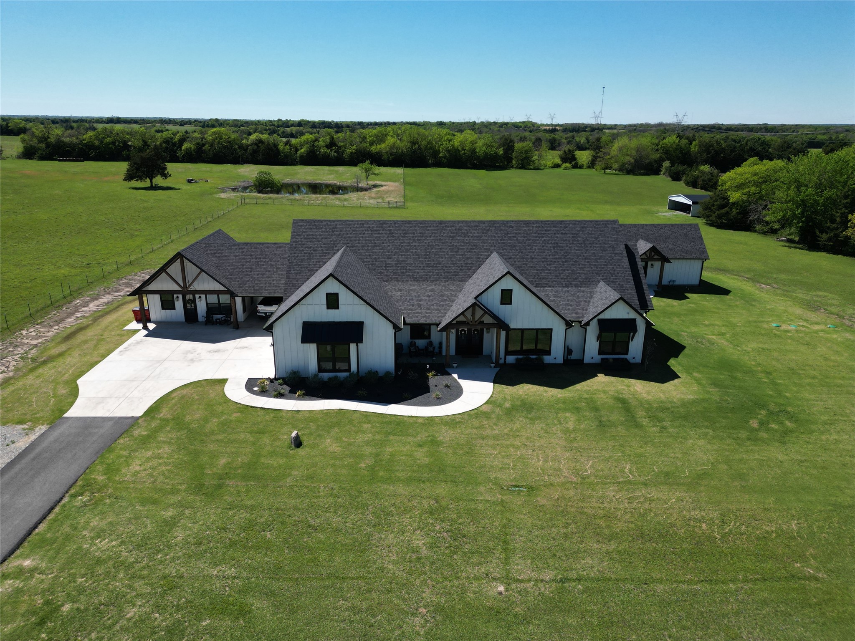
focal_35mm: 24
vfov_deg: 56.8
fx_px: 593
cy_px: 320
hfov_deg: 71.6
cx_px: 428
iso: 120
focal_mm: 6.72
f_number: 1.7
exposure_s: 1/3200
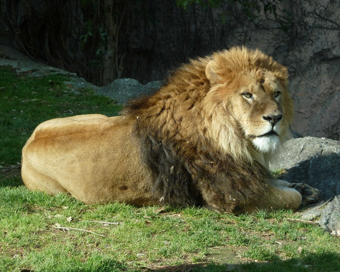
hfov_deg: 16.6
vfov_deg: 13.3
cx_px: 181
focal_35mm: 116
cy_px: 136
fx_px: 1167
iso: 200
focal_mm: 18.2
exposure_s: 1/320
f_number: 4.4
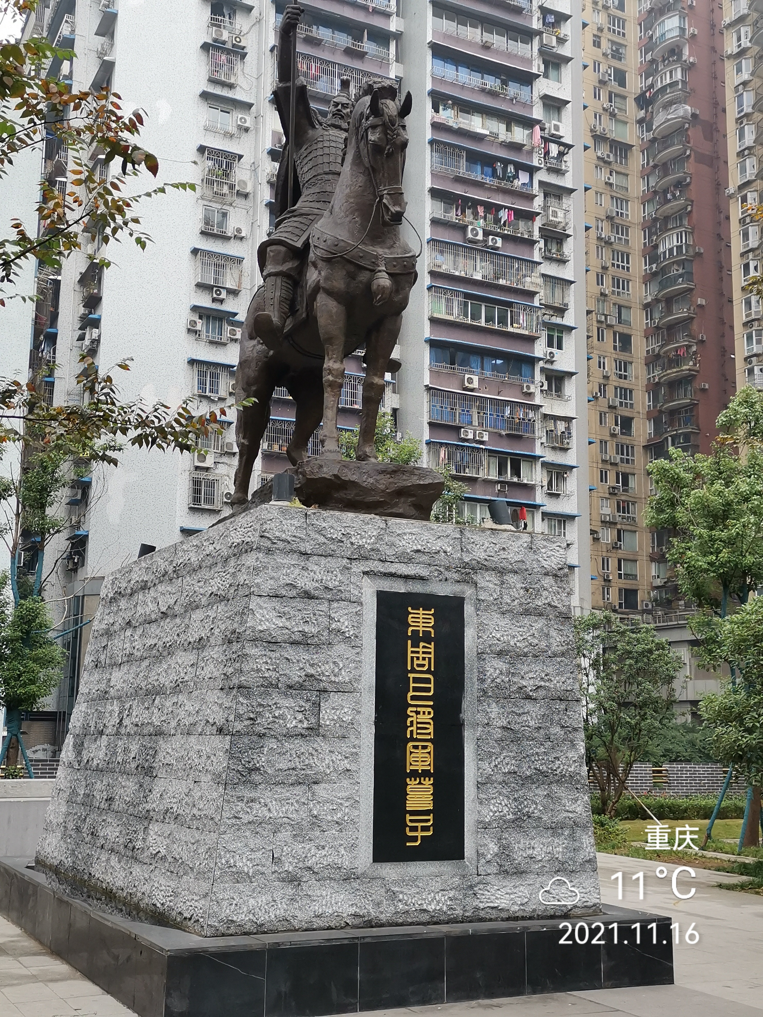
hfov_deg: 35.1
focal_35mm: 41
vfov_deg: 45.8
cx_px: 382
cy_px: 508
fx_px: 1205
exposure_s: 1/222
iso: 50
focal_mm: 4.75
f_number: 1.8
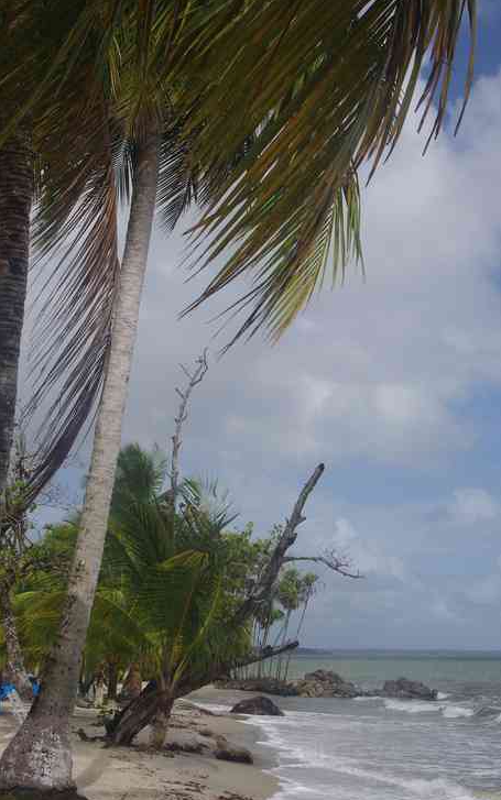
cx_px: 135
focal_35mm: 56
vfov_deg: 35.9
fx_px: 1233
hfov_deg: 22.8
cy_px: 437
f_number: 11
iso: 200
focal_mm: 26.9
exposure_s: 1/125
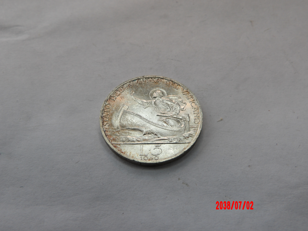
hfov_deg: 54.0
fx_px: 303
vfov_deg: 41.8
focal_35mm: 34
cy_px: 116
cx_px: 154
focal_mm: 6.2
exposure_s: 1/60
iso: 100
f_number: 4.5
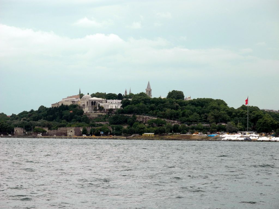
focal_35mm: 135
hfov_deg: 14.6
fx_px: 1088
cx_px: 140
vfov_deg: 11.0
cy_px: 104
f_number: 5
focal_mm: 28.9
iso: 100
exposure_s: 1/800
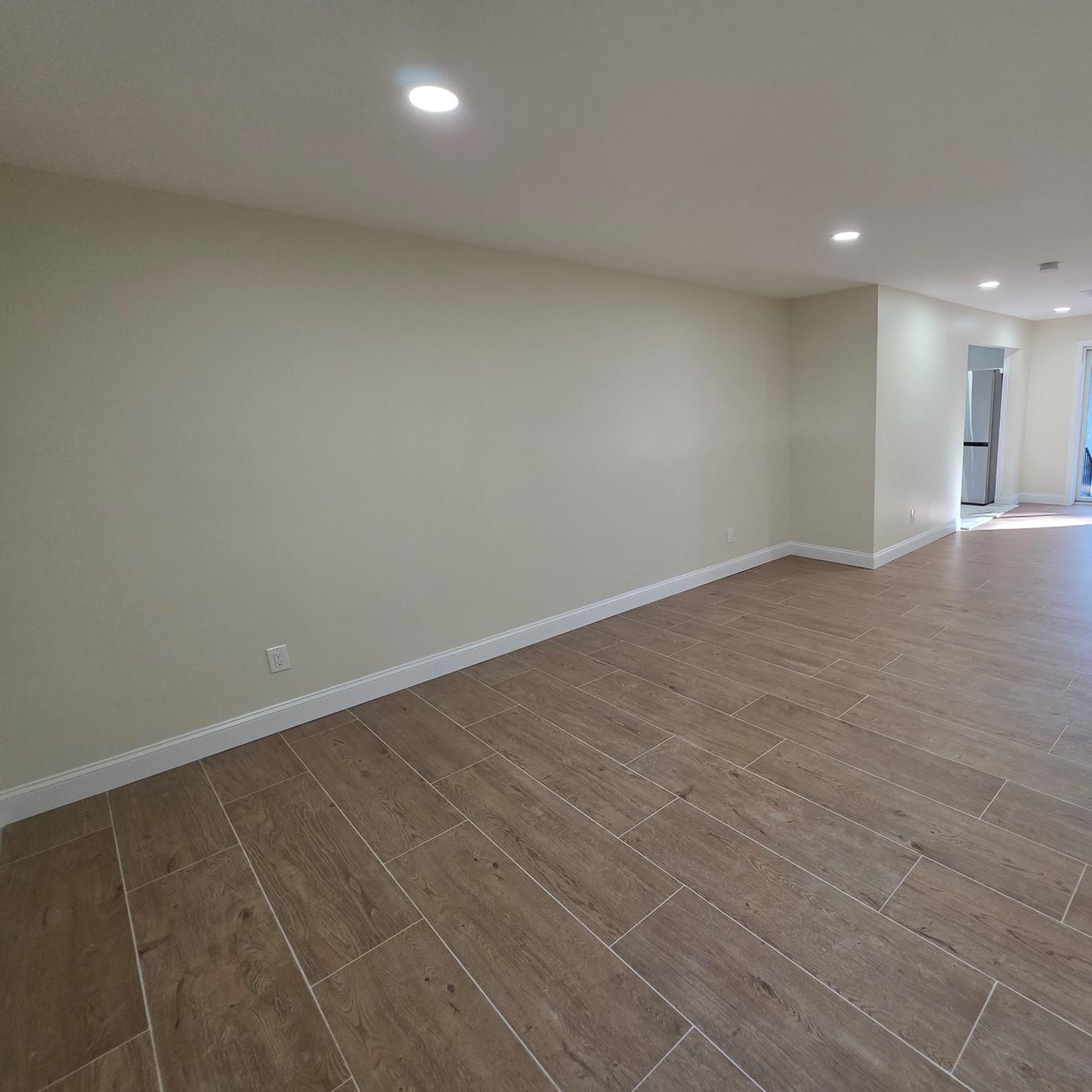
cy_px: 531
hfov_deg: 84.5
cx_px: 725
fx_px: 571
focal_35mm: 16
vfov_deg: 87.4
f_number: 1.9
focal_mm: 2.2
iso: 250
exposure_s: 1/120
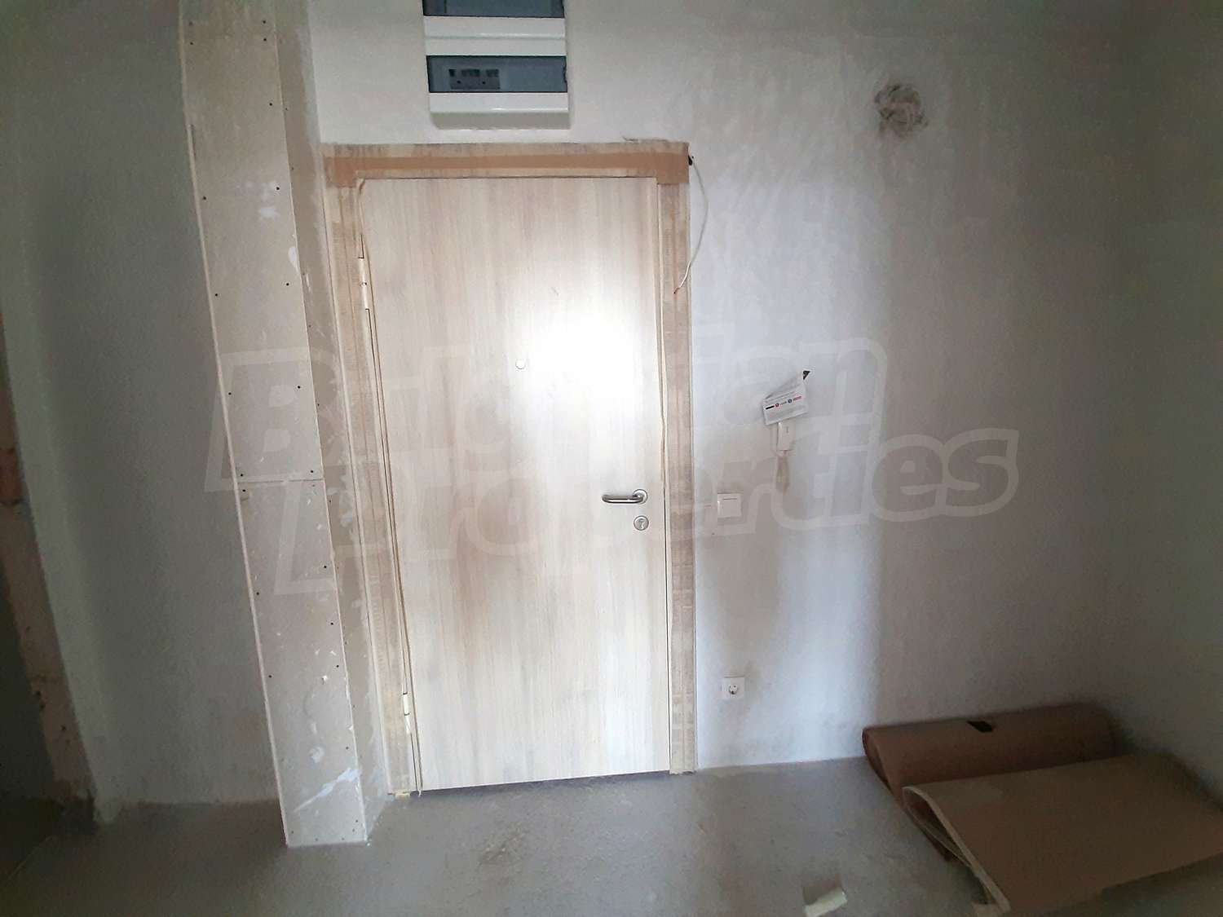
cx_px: 612
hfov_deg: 106.2
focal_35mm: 13
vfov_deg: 89.9
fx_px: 459
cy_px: 458
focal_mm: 1.42
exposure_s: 1/33
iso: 200
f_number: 2.2
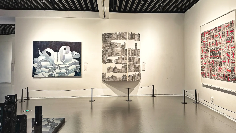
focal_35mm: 28
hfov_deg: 67.9
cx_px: 123
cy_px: 56
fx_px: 175
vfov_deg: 41.3
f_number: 1.78
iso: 125
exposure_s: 1/50
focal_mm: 6.76
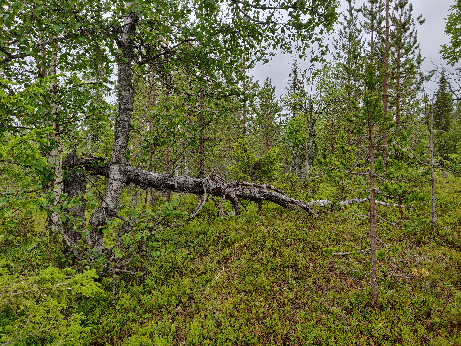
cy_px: 173
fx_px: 333
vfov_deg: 54.9
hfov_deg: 69.4
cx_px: 230
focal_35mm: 25
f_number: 1.7
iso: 100
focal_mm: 4.25
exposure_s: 1/233
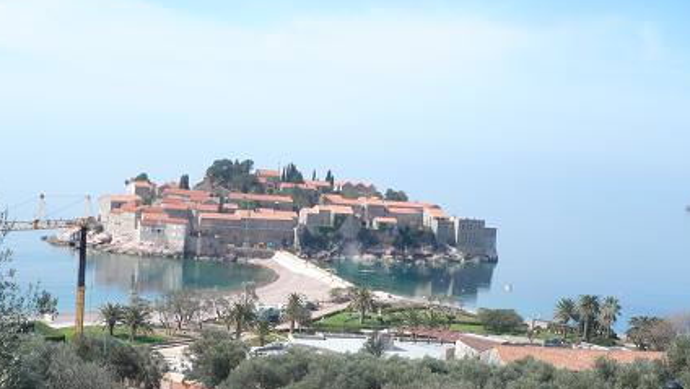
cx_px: 293
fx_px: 842
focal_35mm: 46
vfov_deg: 25.7
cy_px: 295
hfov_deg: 44.4
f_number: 2.8
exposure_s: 1/1000
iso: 100
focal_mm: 5.8
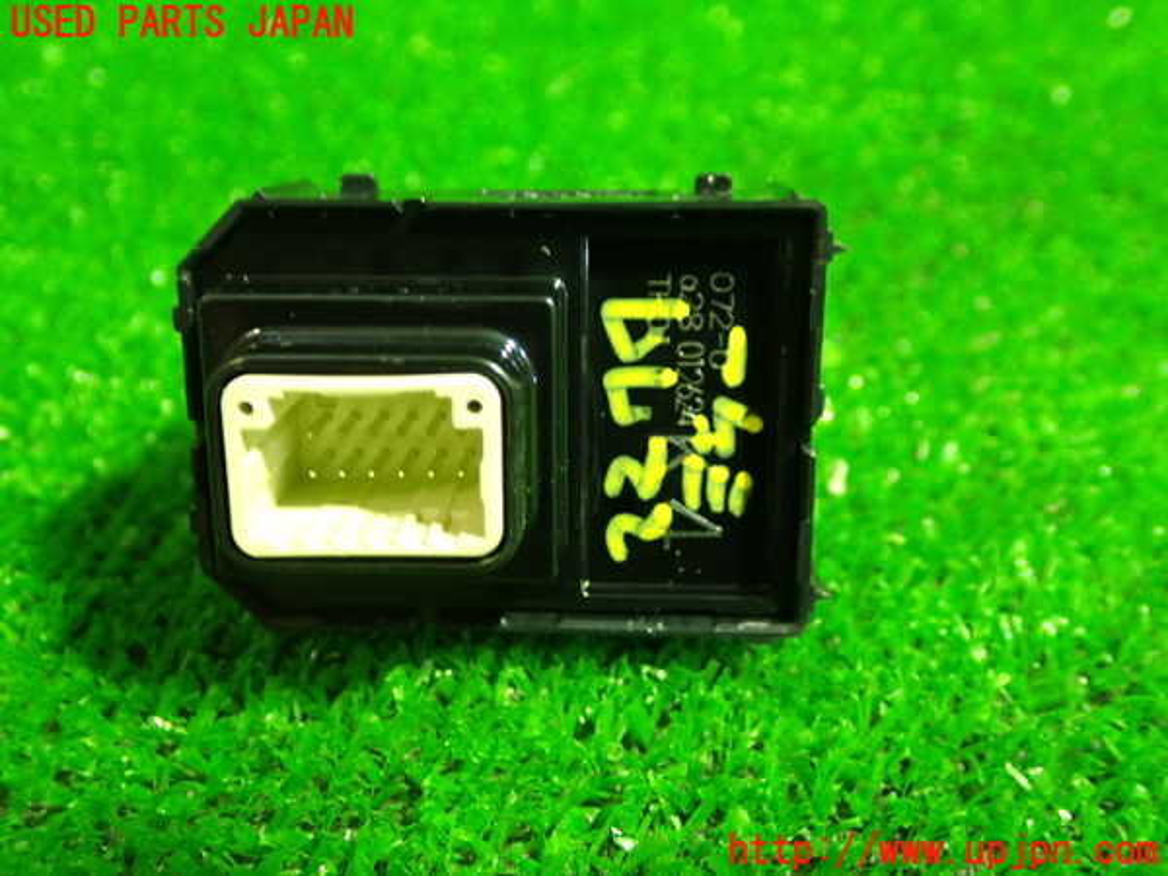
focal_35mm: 38
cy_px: 438
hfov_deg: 49.0
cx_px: 584
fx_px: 1282
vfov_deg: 37.7
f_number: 2.7
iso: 800
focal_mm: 6.83
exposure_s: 1/25
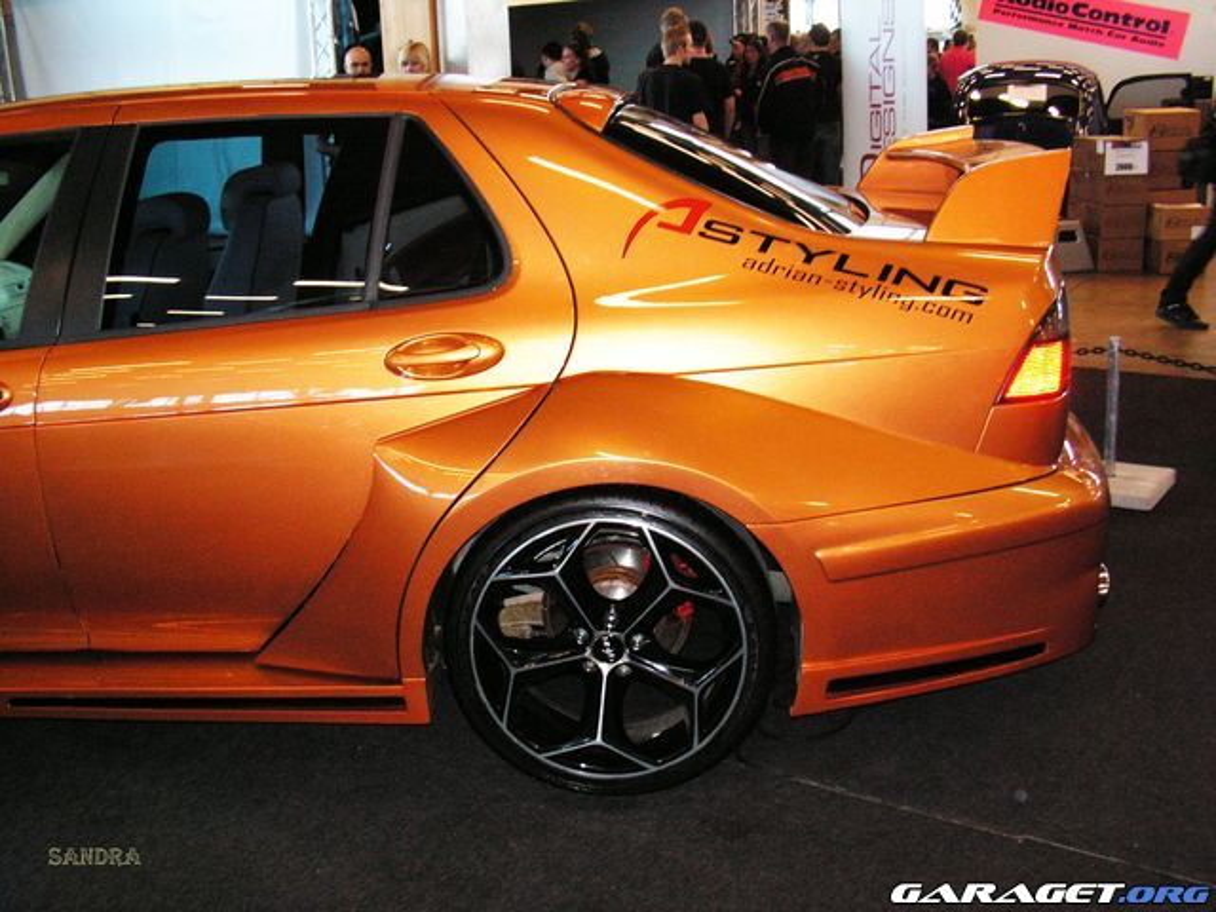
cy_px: 456
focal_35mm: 37
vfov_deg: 38.7
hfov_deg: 50.1
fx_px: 1300
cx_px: 608
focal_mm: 6.2
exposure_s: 1/40
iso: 160
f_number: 3.2
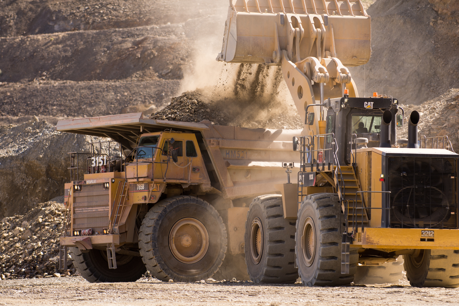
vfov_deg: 5.2
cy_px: 153
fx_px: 3347
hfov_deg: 7.8
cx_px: 230
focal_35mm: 262
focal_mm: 175
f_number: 2.8
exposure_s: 1/1000
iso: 200
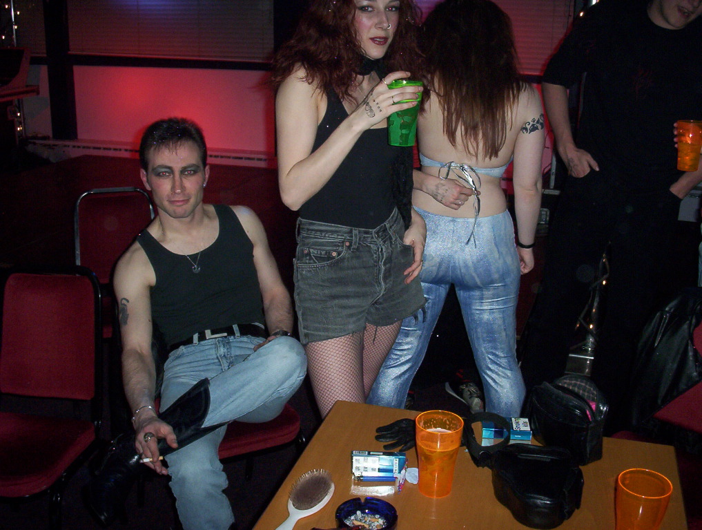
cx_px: 351
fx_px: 792
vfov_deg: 36.9
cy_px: 265
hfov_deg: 47.8
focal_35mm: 39
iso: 140
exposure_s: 1/30
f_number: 4.5
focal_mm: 6
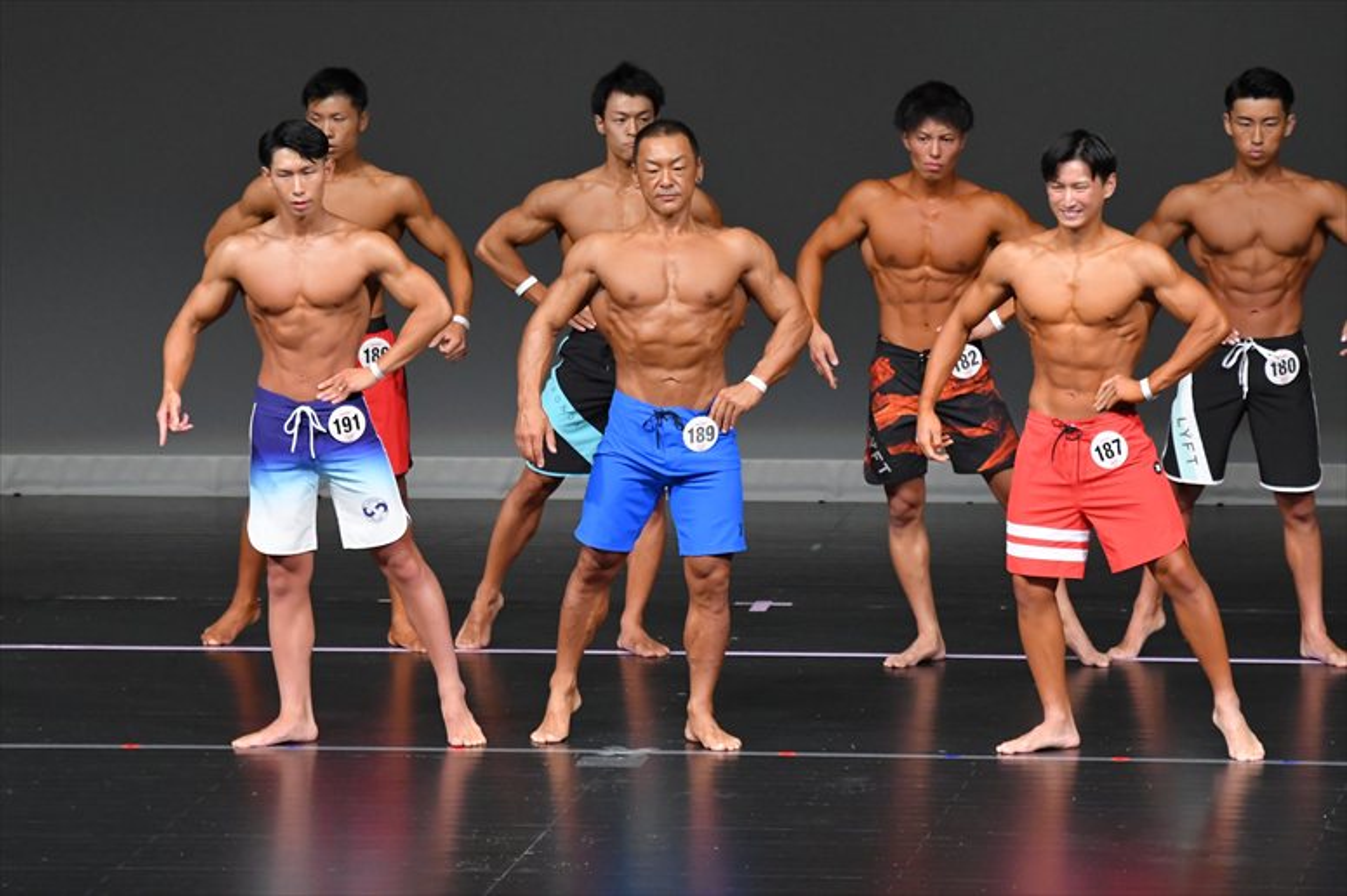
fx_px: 10659
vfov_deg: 4.8
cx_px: 674
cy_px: 448
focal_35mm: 285
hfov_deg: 7.2
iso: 4000
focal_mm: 190
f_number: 5.6
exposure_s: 1/400
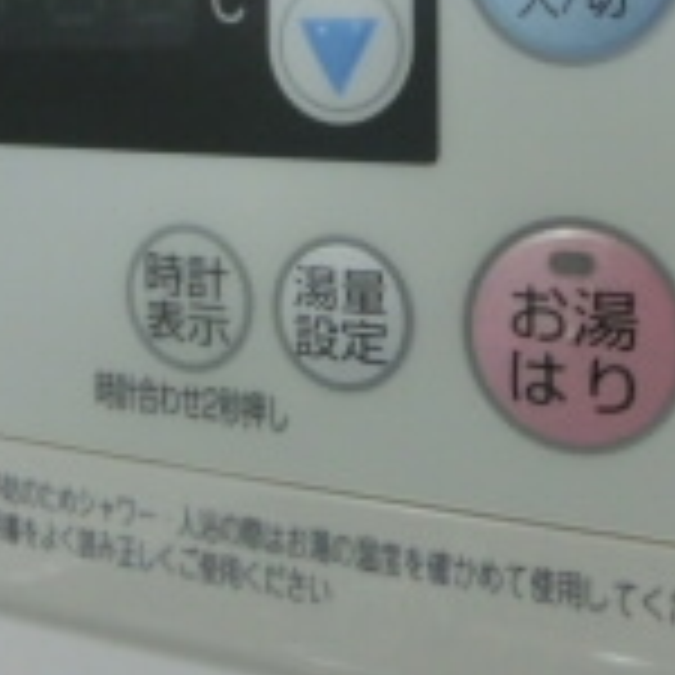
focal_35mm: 61
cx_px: 360
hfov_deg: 28.2
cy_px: 70
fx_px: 1346
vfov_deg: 27.2
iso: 800
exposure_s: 1/125
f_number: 3
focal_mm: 4.24
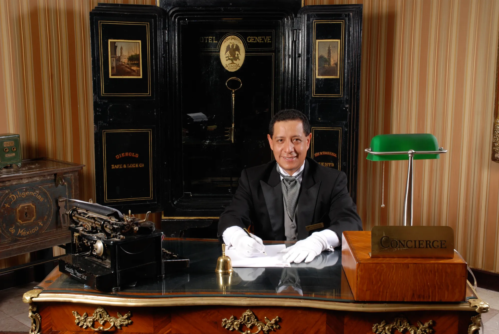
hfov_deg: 44.9
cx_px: 250
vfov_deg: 30.9
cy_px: 167
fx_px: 604
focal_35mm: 44
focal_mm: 29
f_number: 10
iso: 200
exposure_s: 1/125
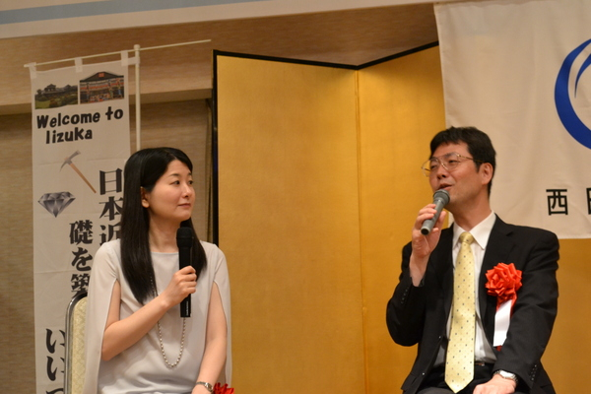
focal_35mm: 82
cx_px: 296
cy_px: 197
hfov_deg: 24.6
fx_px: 1354
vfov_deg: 16.6
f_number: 8
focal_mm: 55
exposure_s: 1/20
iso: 1600
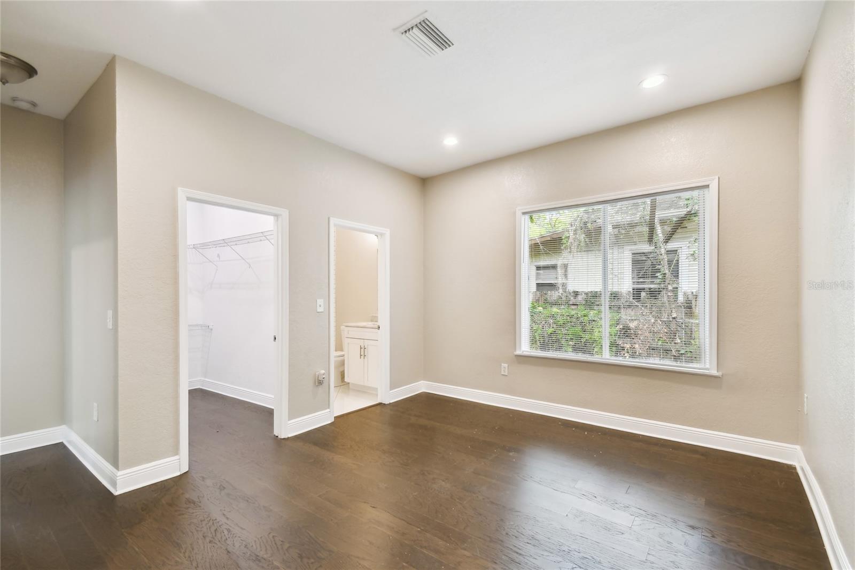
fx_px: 356
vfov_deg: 77.3
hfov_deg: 100.4
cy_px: 285
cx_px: 428
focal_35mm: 15
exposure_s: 1/10
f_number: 7.1
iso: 100
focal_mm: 10
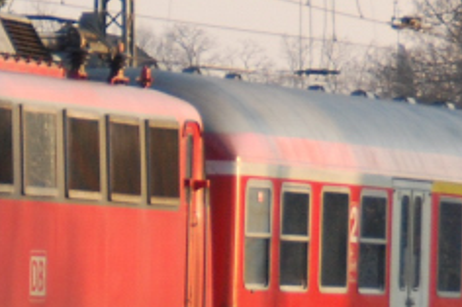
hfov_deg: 3.3
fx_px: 7940
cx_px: 80
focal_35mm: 619
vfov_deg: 2.2
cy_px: 355
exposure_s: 1/500
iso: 640
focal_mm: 95
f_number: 5.6
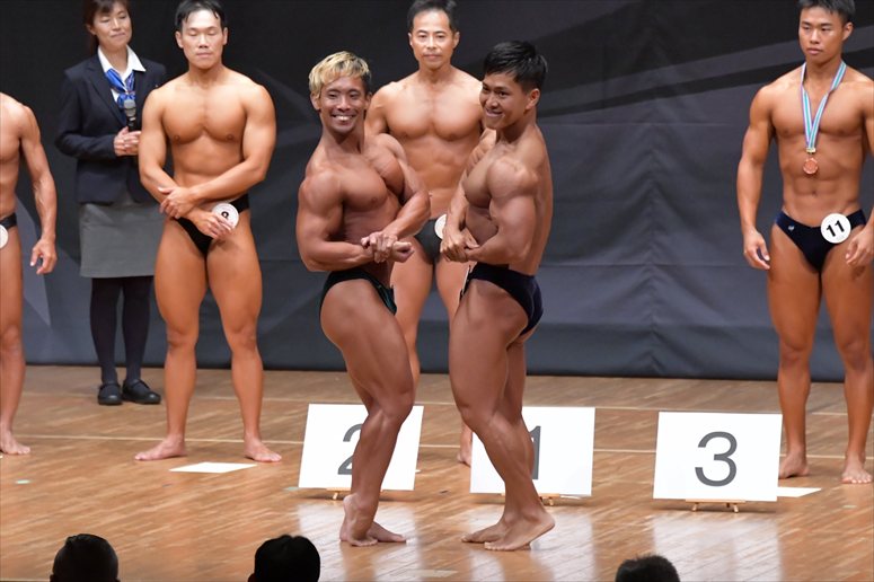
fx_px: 6916
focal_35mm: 285
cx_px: 437
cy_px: 291
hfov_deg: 7.2
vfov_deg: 4.8
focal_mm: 190
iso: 8000
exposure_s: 1/400
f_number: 5.6
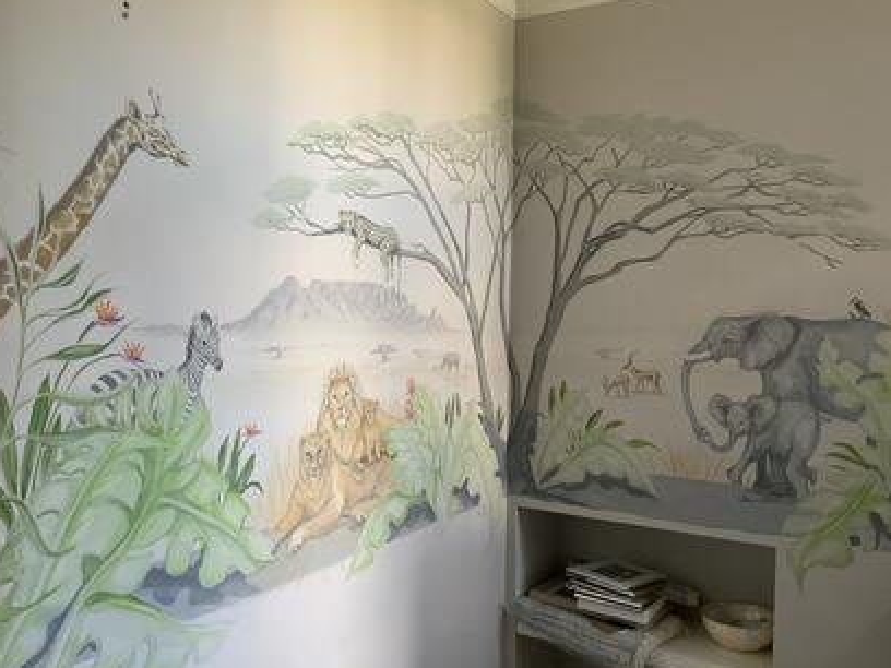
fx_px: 824
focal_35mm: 32
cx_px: 446
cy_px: 325
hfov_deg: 56.8
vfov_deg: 44.2
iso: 125
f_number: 1.8
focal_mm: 3
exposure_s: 1/60
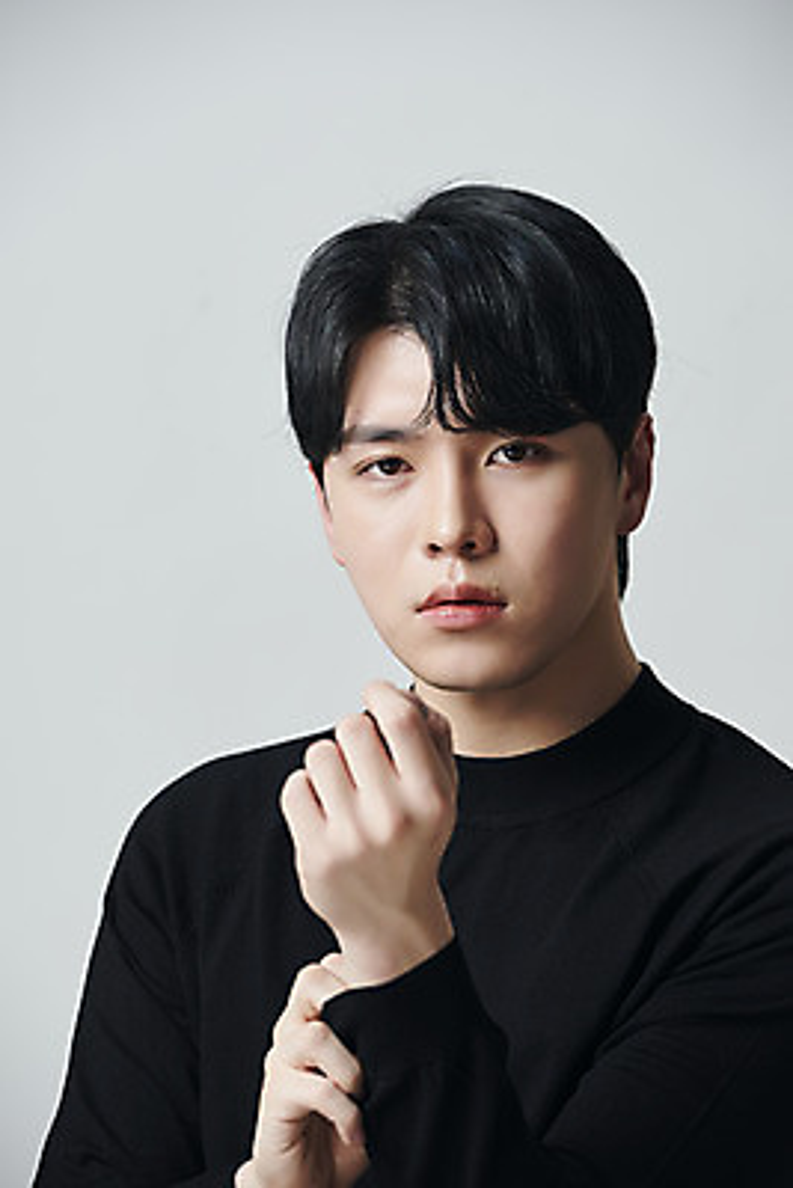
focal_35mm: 200
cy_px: 594
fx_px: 6602
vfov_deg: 10.3
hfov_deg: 6.9
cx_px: 396
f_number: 7.1
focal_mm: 200
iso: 64
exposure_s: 1/125
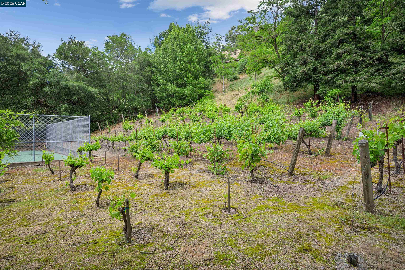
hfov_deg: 84.0
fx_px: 225
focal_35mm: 20
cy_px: 135
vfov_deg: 61.9
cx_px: 202
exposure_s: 1/320
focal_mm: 20
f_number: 9
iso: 400
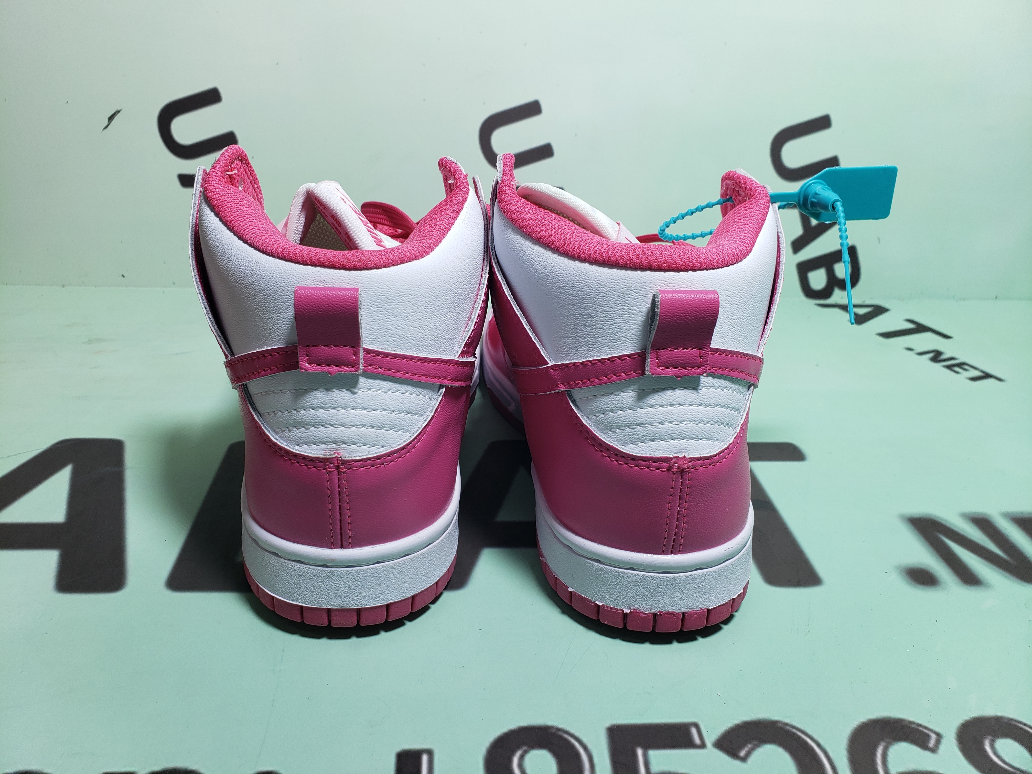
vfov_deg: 53.1
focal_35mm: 26
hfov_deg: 67.3
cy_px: 387
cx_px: 516
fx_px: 775
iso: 50
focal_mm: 4.3
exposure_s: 1/161
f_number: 1.5
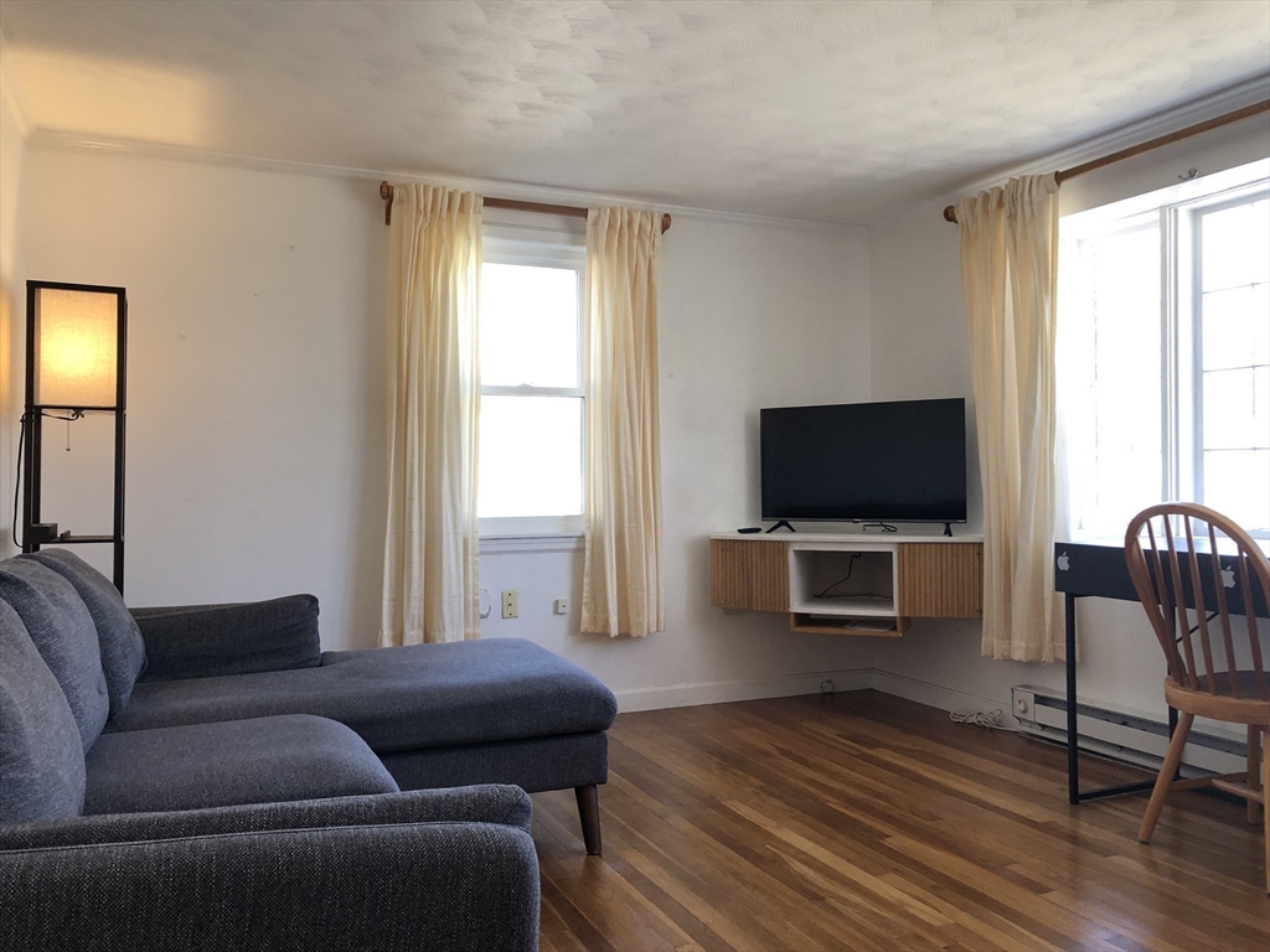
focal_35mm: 28
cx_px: 635
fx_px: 1027
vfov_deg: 49.7
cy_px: 476
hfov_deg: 63.4
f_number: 1.8
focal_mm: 4
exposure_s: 1/40
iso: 32
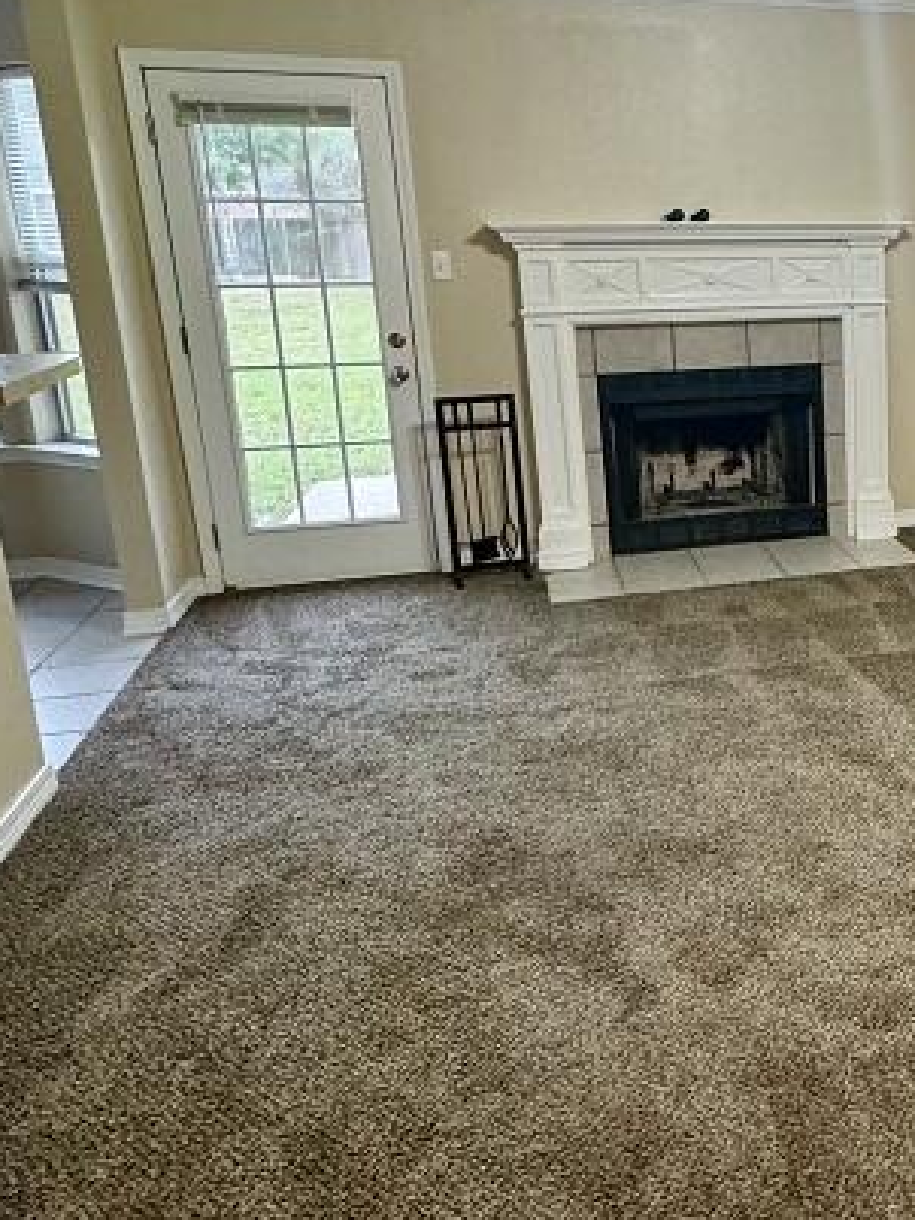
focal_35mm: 35
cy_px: 524
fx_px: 1234
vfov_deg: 52.5
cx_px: 982
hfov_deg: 35.4
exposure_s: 1/60
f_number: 2.2
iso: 400
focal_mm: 2.22
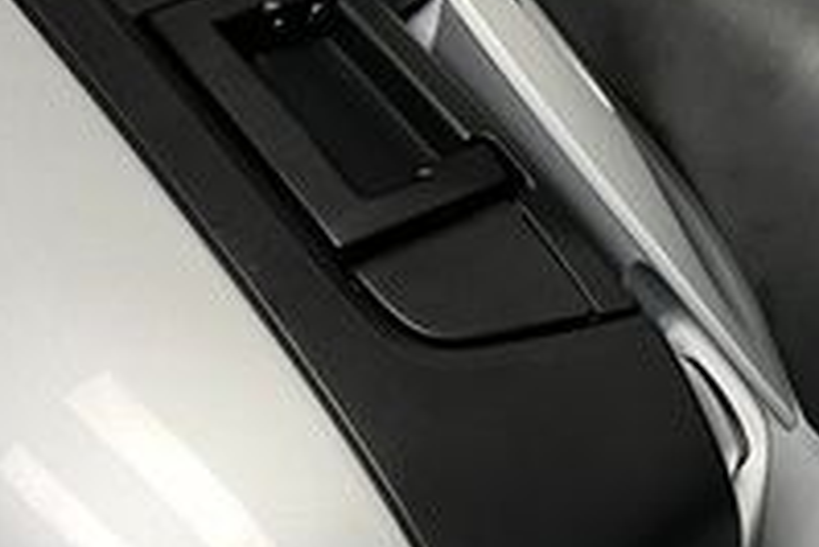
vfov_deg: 15.6
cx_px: 934
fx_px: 1981
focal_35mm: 87
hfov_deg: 21.9
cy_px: 74
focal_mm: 5.1
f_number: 1.6
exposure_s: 1/50
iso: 64
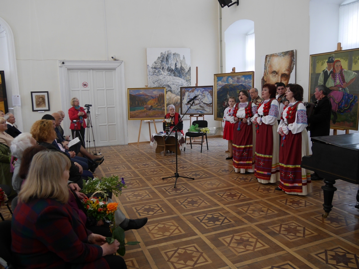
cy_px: 134
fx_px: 290
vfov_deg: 49.7
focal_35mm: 28
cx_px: 180
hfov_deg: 63.5
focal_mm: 14
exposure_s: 1/60
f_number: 3.5
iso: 500
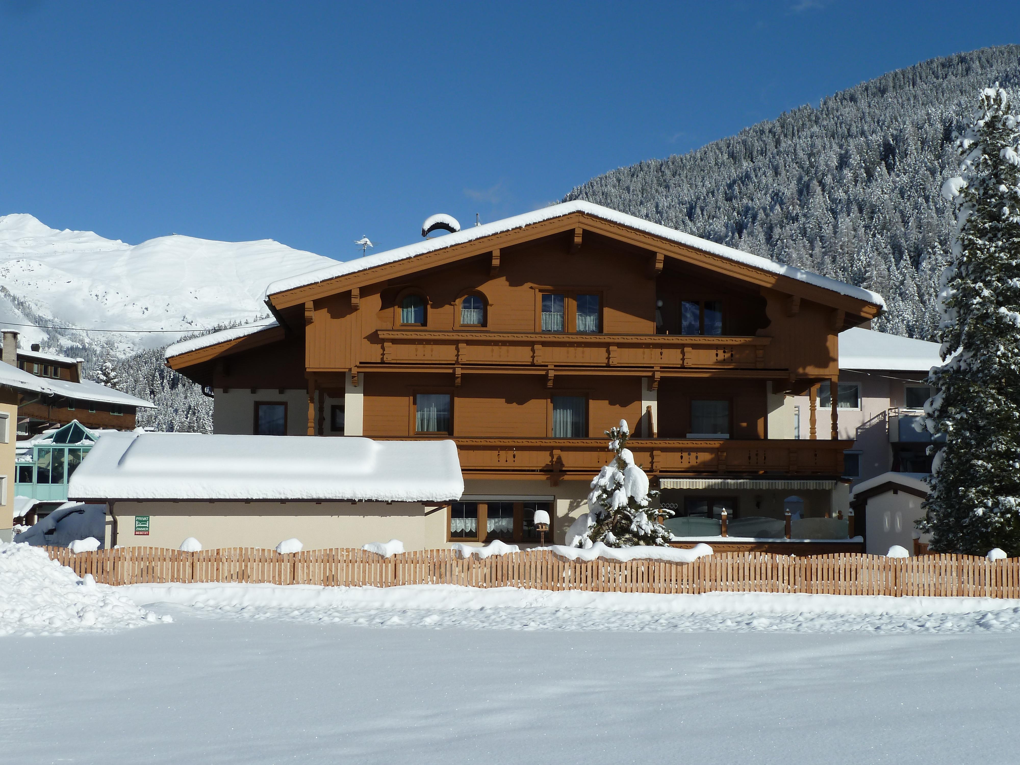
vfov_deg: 28.0
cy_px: 382
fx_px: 1532
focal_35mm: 52
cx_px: 510
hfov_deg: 36.8
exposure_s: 1/800
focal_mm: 8.5
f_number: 5.6
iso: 80
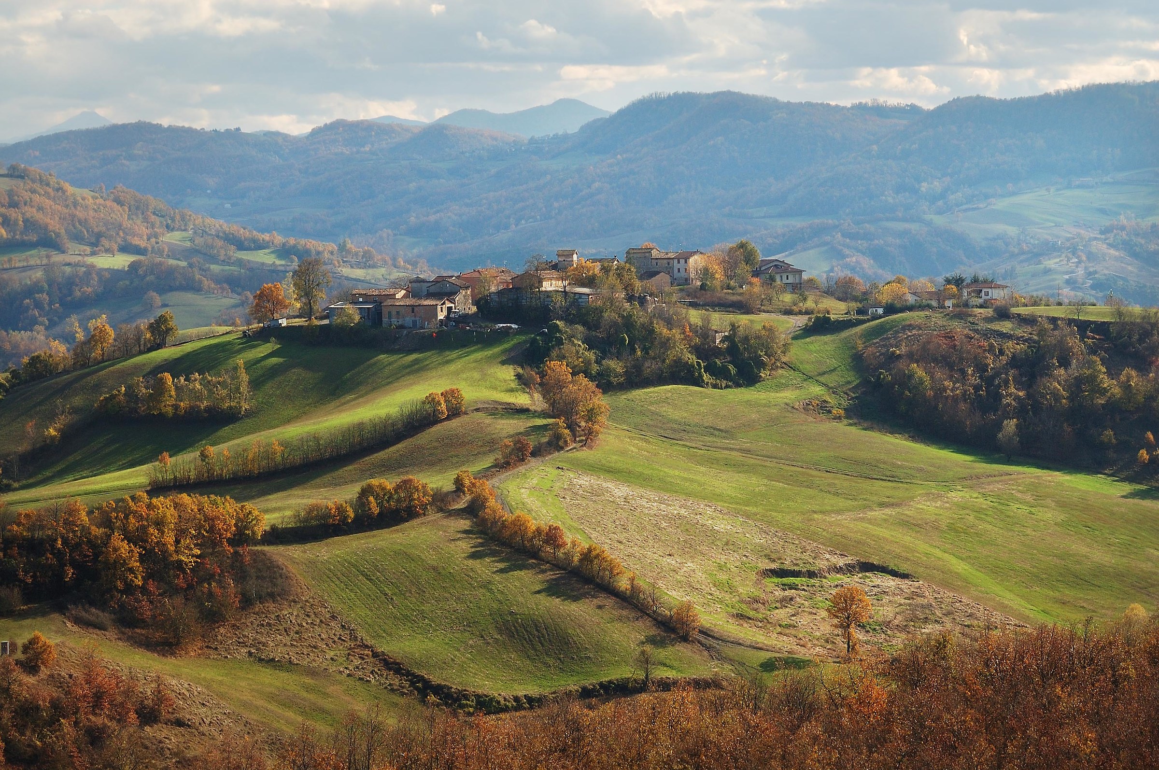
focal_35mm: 105
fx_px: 3377
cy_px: 385
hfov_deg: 19.5
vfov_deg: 13.0
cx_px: 580
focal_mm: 70
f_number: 10
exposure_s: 1/250
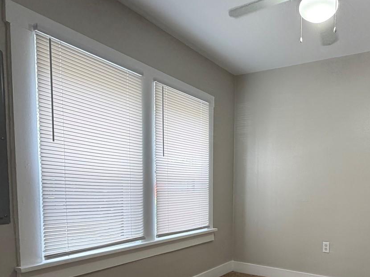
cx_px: 271
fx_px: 289
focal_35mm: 27
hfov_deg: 62.1
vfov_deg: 49.4
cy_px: 206
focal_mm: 2.22
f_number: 2.2
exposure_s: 1/121
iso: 200
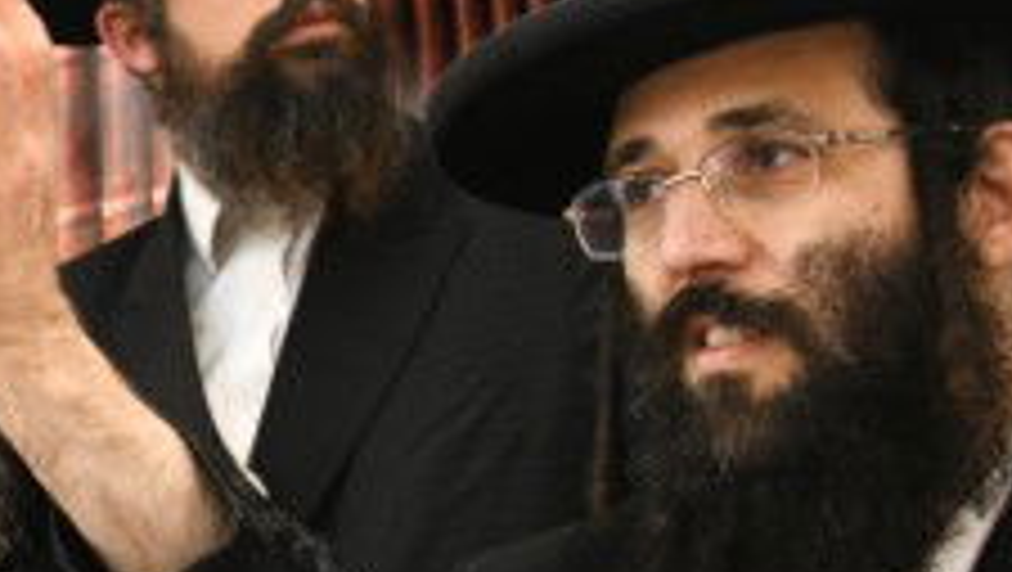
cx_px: -378
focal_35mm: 134
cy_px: 419
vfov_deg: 9.1
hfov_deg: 15.1
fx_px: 3599
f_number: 5.6
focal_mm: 40
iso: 3200
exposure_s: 1/125
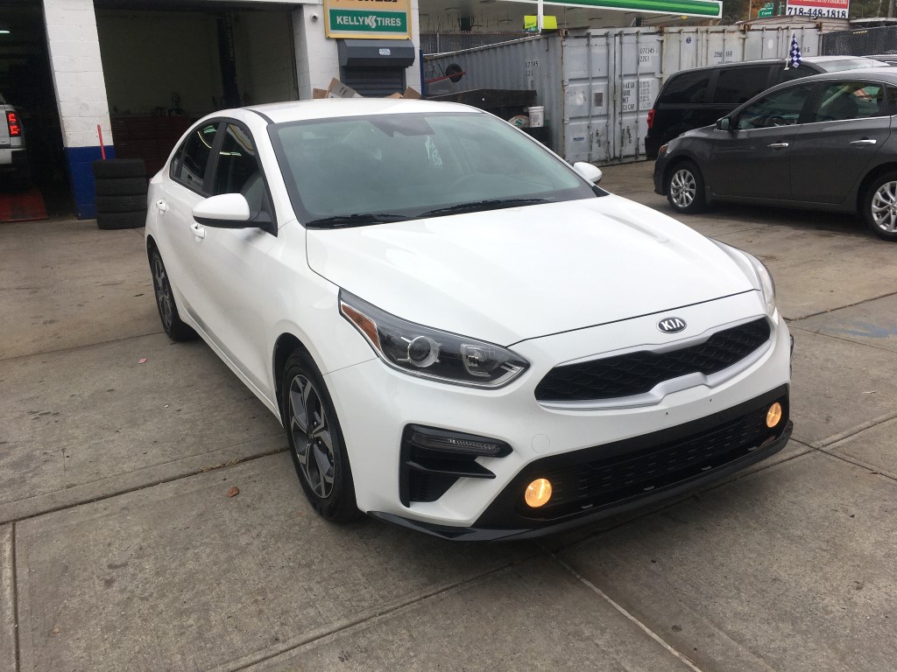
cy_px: 336
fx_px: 751
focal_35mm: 29
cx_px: 448
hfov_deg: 61.7
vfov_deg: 48.2
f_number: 2.2
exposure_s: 1/754
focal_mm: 4.15
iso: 25
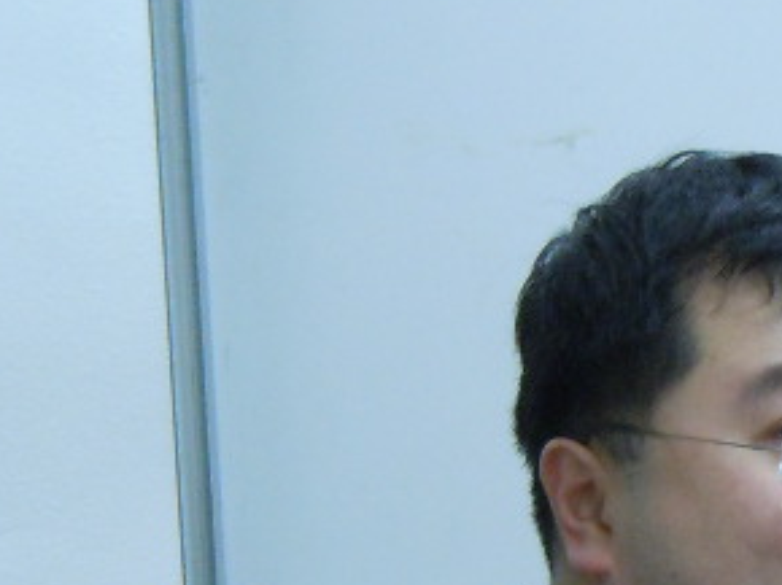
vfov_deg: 5.4
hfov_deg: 7.2
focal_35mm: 272
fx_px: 6140
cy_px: 884
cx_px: 1097
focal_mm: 13.9
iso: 400
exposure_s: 1/15
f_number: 4.3
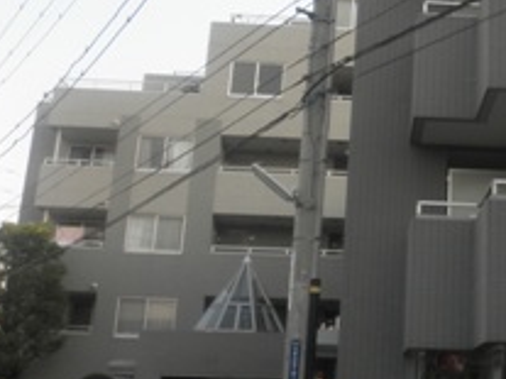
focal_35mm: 65
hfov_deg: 28.0
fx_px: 950
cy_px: 68
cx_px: 513
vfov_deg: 22.2
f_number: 3
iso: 64
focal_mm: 5
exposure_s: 1/160
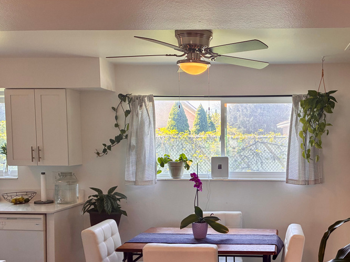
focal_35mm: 40
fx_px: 404
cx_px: 252
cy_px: 179
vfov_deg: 35.5
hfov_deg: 45.6
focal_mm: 4.2
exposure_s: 1/120
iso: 100
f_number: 1.64
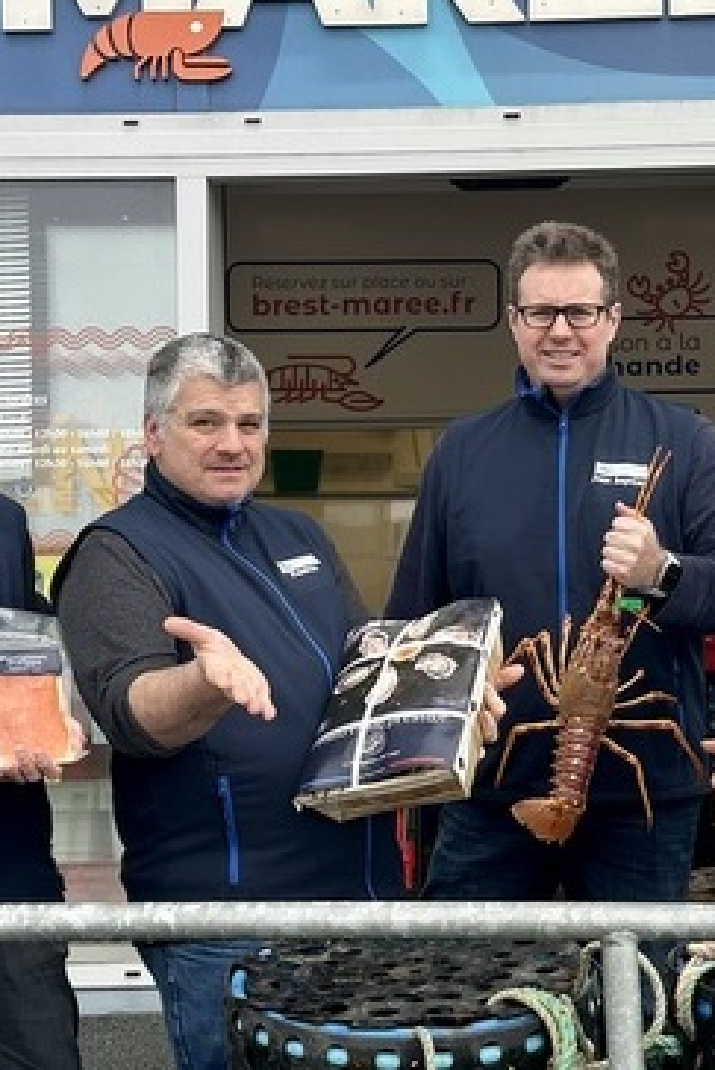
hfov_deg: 28.1
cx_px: 405
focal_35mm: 48
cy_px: 588
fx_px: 1429
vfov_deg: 41.1
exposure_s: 1/469
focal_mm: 6.86
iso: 80
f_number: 1.78
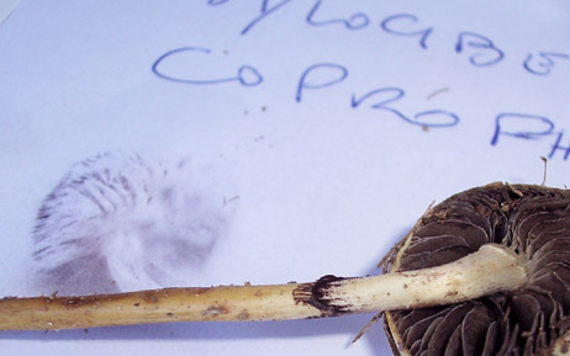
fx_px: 1103
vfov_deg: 18.3
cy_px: 264
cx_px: 322
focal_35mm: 71
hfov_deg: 28.9
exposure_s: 1/180
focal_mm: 8
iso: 100
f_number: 3.4
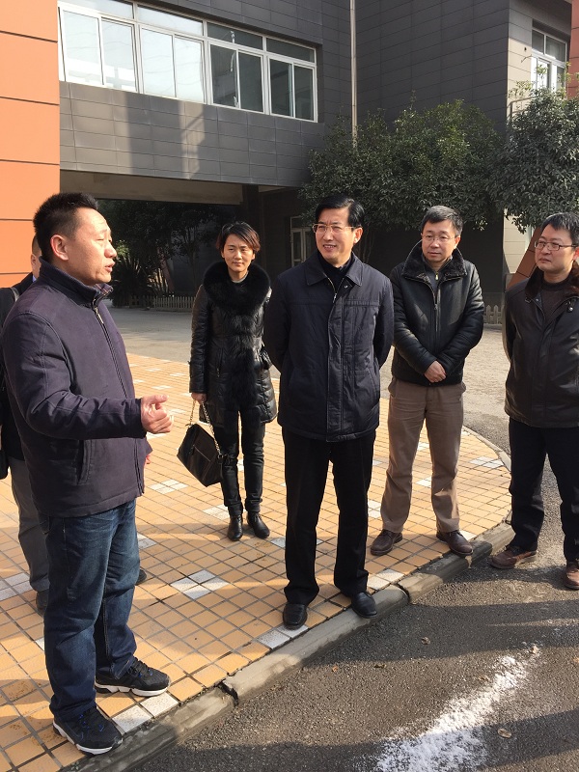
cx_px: 290
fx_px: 647
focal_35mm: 29
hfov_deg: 48.2
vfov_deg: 61.7
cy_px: 386
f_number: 2.2
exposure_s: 1/542
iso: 32
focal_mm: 4.15
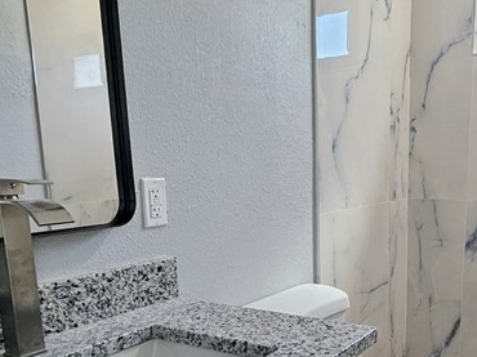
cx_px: 335
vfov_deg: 38.7
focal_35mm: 36
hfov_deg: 50.0
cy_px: 263
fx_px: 496
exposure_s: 1/60
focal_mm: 1.74
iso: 160
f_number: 2.2
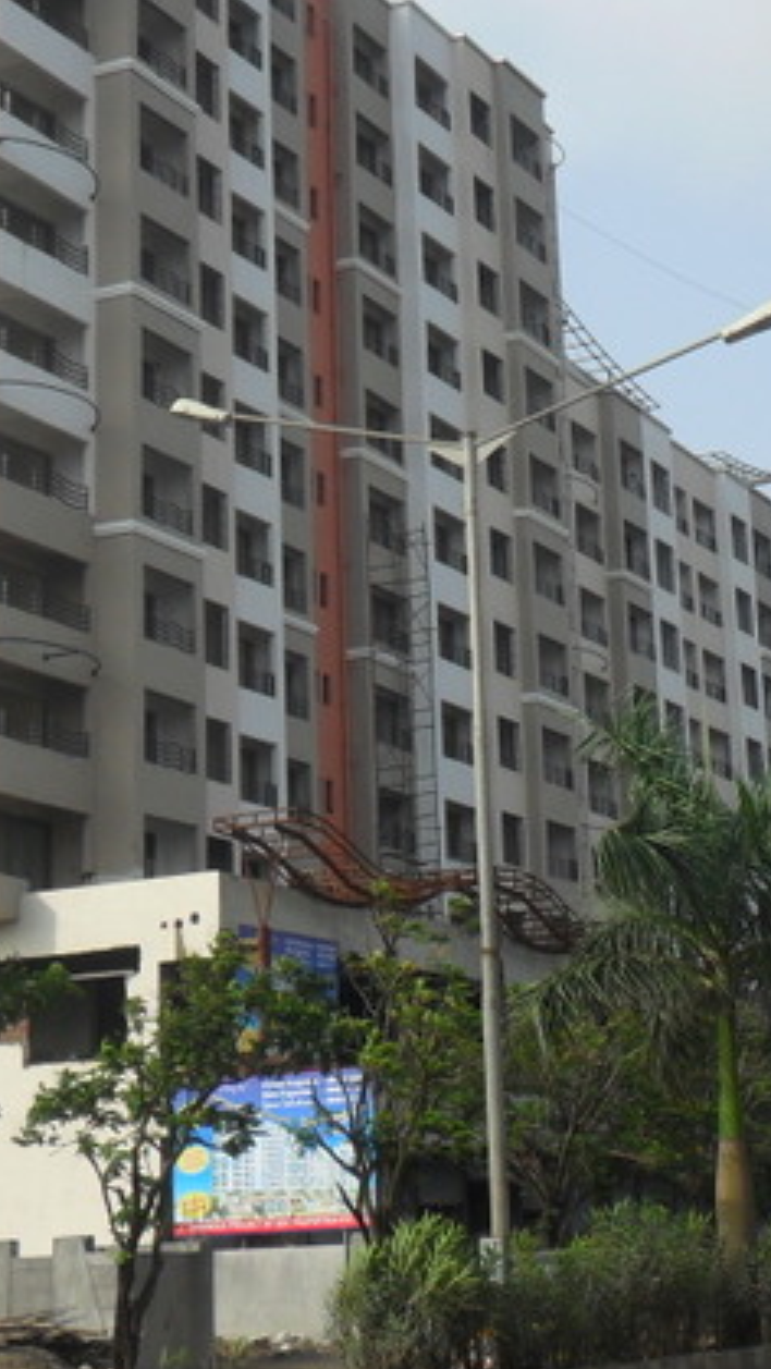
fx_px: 2723
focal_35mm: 75
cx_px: 565
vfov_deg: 28.1
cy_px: 534
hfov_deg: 16.0
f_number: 4
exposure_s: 1/1000
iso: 100
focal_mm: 6.6
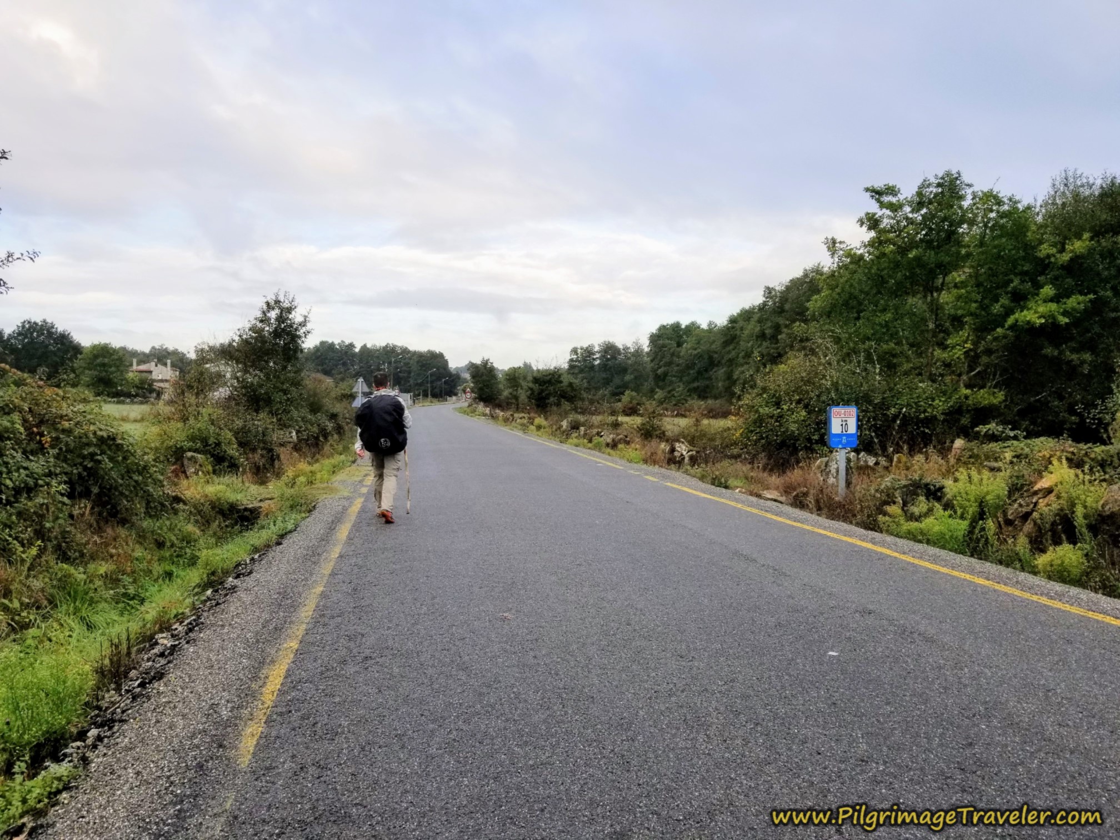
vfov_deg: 53.1
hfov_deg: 67.3
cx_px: 560
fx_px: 841
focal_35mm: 26
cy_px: 420
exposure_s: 1/884
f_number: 1.7
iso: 50
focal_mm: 4.3
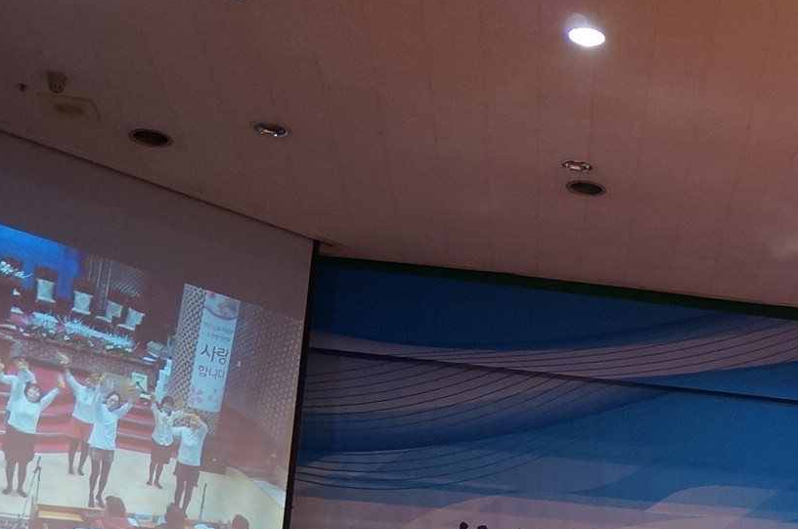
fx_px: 1991
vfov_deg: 14.6
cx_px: 1192
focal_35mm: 90
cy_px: 665
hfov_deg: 19.7
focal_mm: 20
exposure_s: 1/60
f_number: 4
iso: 500
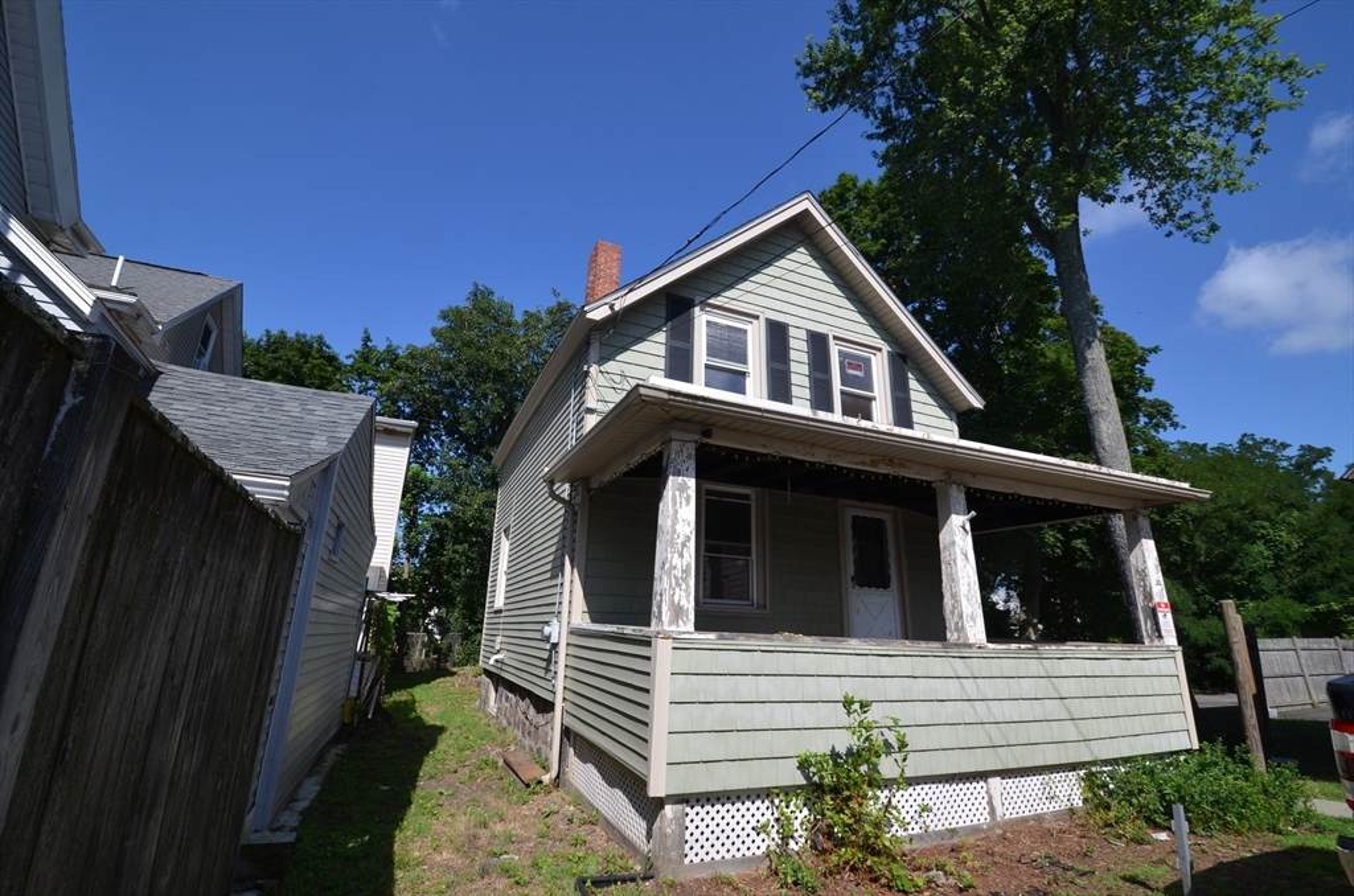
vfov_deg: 77.1
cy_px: 448
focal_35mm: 15
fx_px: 563
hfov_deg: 100.5
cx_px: 677
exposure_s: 1/200
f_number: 8
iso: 100
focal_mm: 10
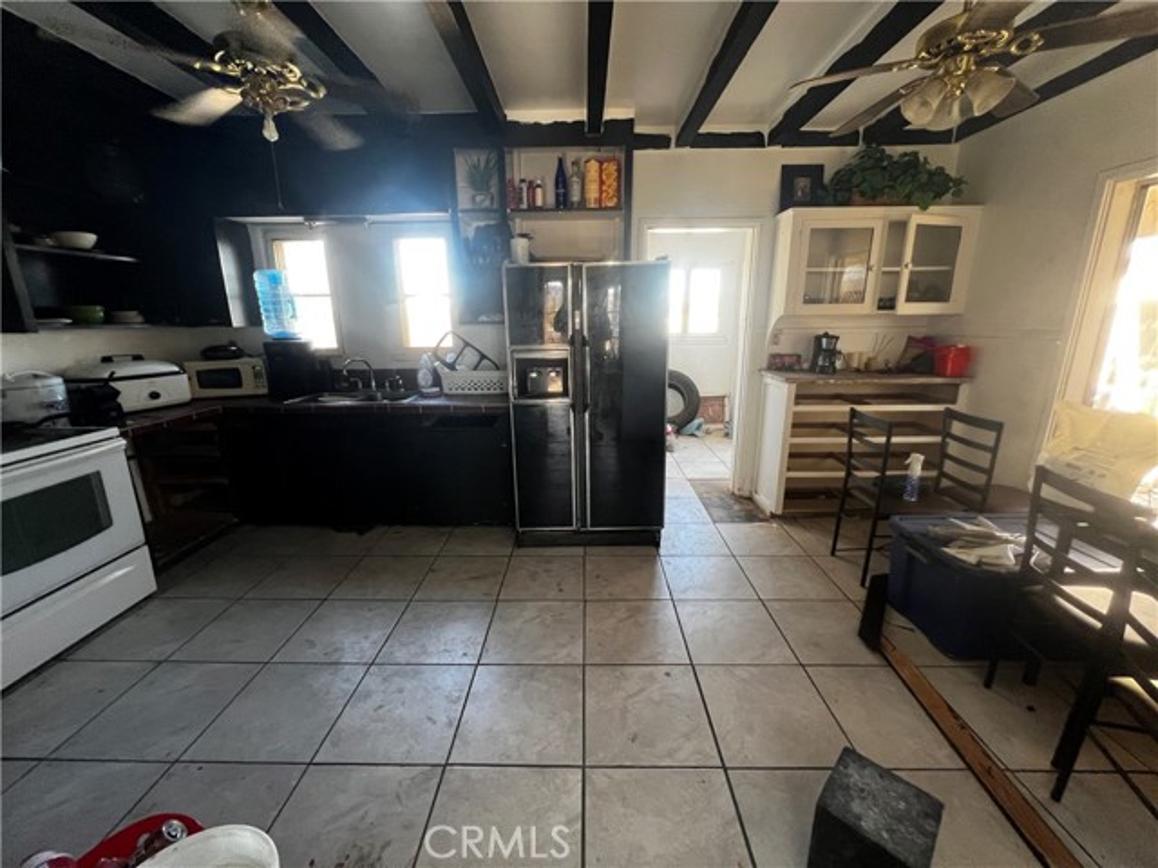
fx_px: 435
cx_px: 579
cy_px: 434
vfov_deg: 89.9
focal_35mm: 13
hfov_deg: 106.2
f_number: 1.8
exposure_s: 1/60
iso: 250
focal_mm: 1.57
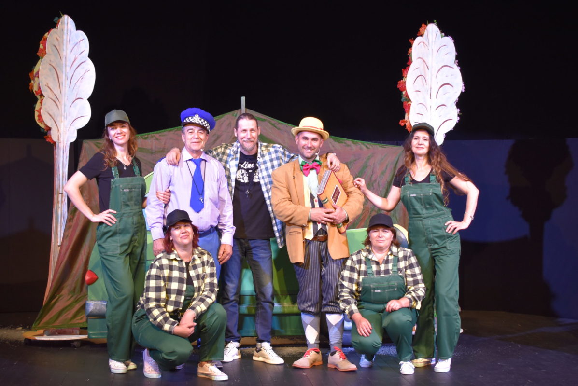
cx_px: 289
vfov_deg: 20.2
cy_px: 193
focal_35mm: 68
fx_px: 1085
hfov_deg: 29.8
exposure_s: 1/30
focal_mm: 45
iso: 800
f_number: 5
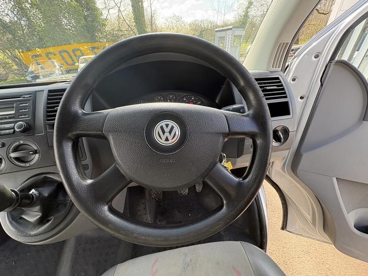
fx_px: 149
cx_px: 184
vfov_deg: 85.7
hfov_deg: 102.1
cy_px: 138
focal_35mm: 14
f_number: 2.2
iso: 100
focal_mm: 2.22
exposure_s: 1/140
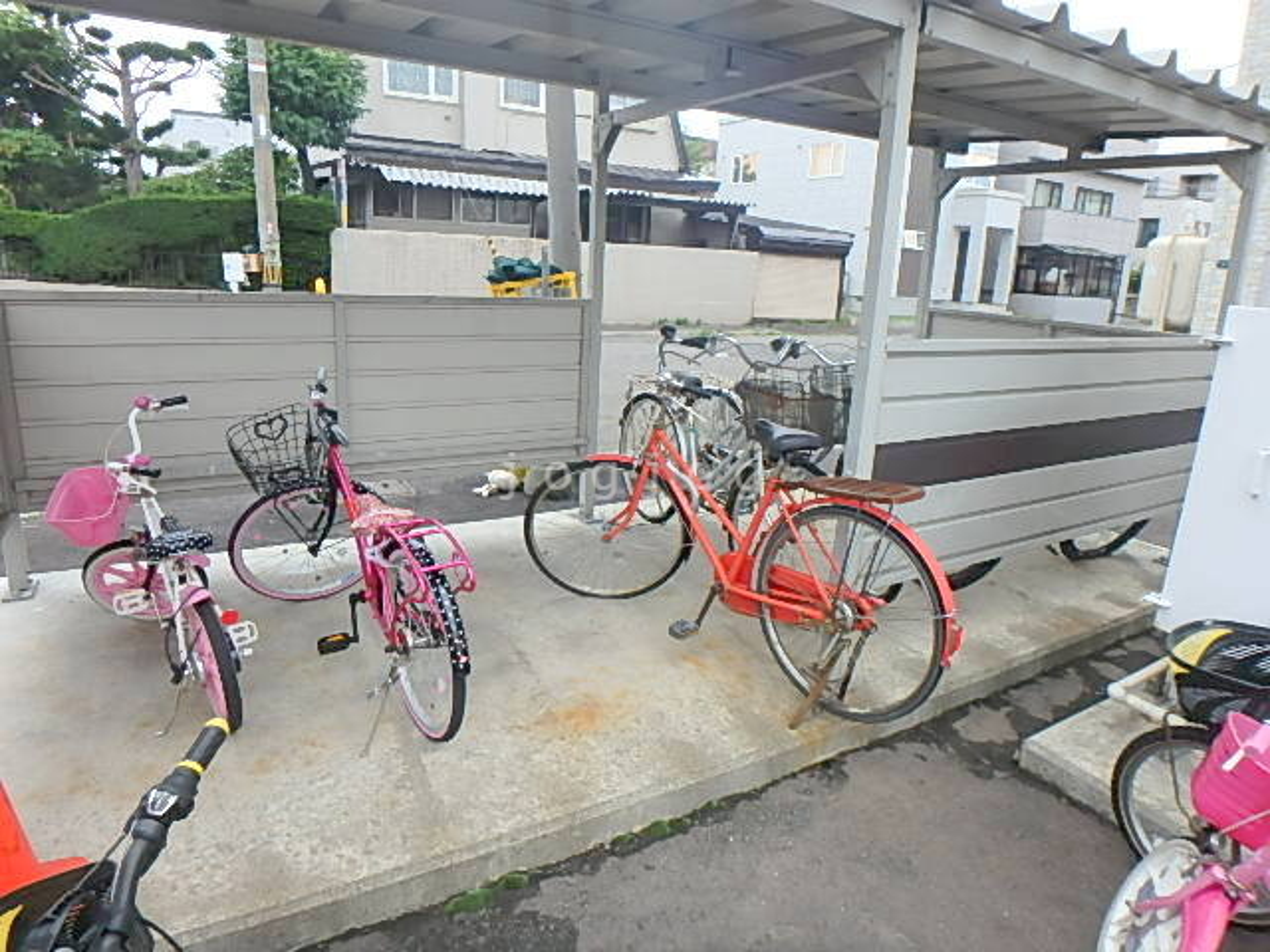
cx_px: 635
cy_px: 476
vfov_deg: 63.4
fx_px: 770
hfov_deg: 79.0
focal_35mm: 21
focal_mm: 3.7
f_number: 3.5
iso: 125
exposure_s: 1/400
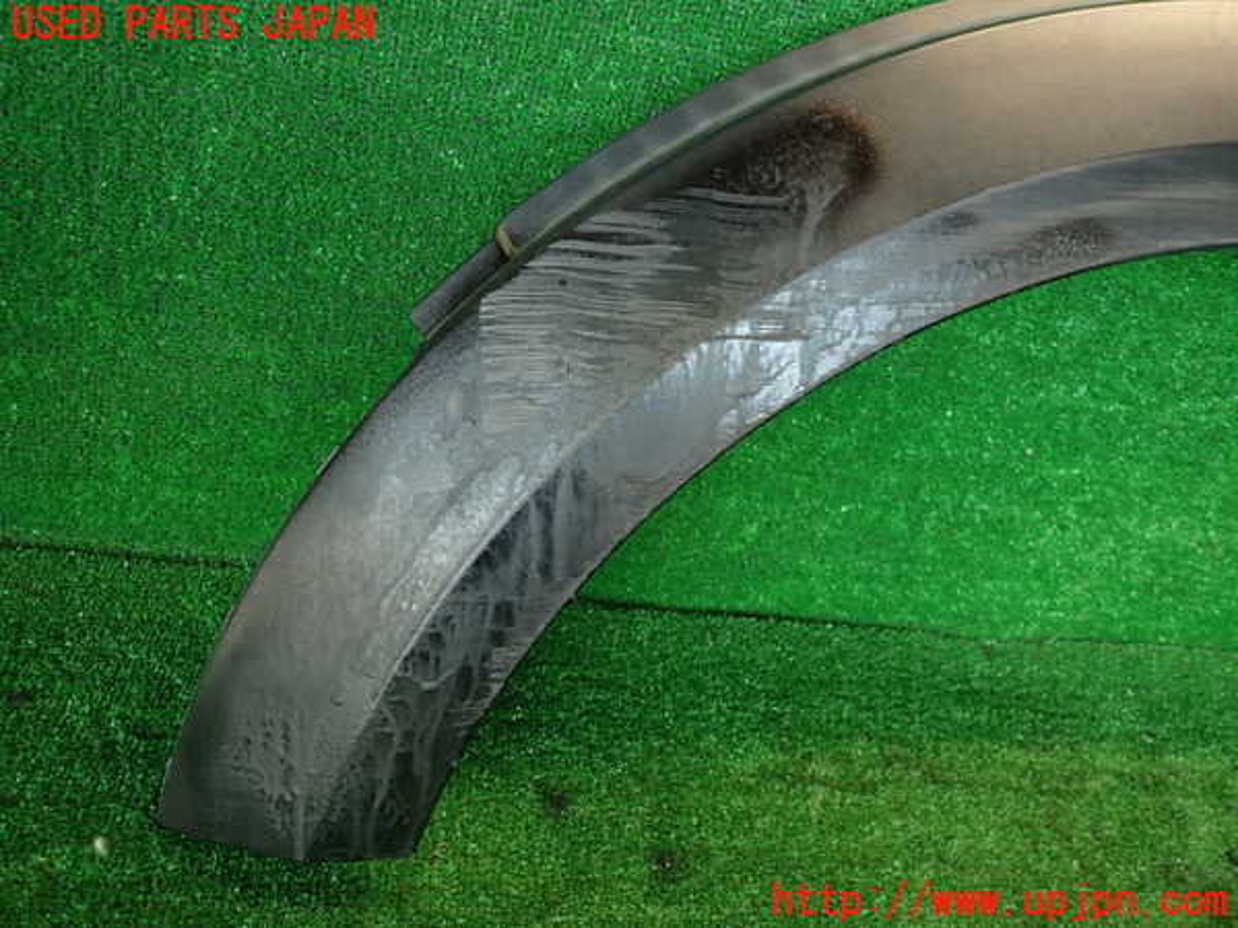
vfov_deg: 54.9
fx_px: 894
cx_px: 619
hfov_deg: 69.4
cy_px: 464
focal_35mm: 25
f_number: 2
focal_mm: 4.5
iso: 200
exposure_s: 1/50
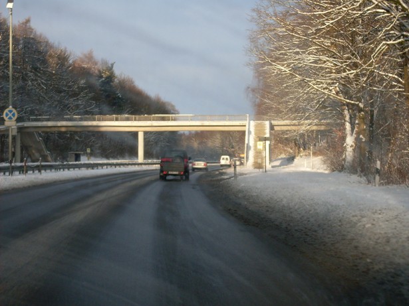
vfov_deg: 18.2
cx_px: 204
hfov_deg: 24.1
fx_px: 957
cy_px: 153
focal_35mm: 81
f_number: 4
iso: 80
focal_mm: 13.5
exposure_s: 1/180
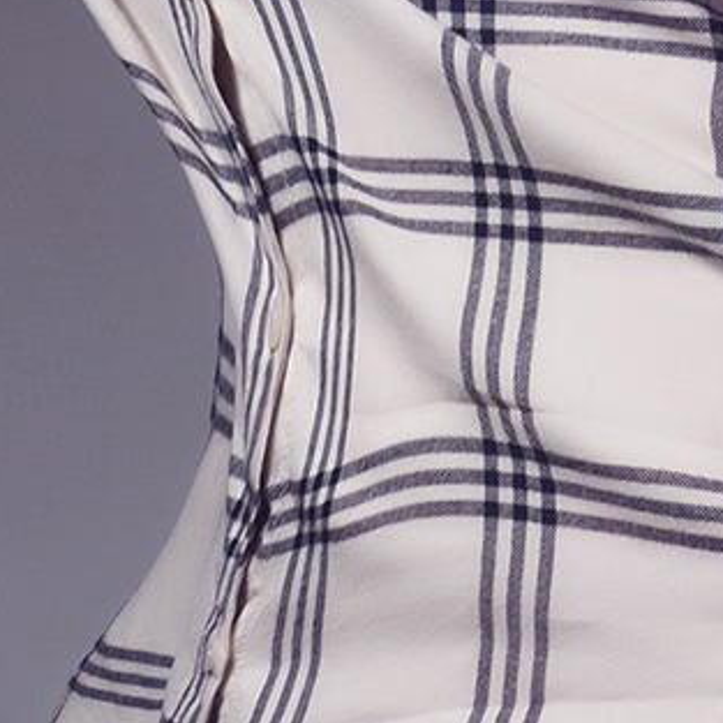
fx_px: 8464
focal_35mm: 358
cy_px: -310
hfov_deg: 4.9
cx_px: 521
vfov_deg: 4.9
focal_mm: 55
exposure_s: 1/125
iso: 100
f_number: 13
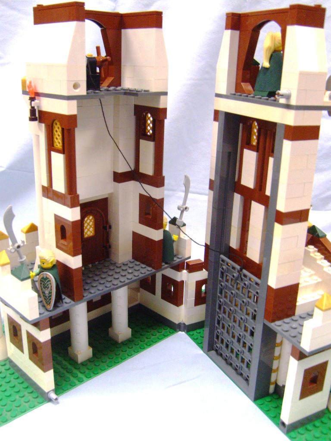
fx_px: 446
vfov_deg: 52.6
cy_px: 220
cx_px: 166
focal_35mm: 35
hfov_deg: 40.7
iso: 160
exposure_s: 1/45
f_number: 2.8
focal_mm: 5.8
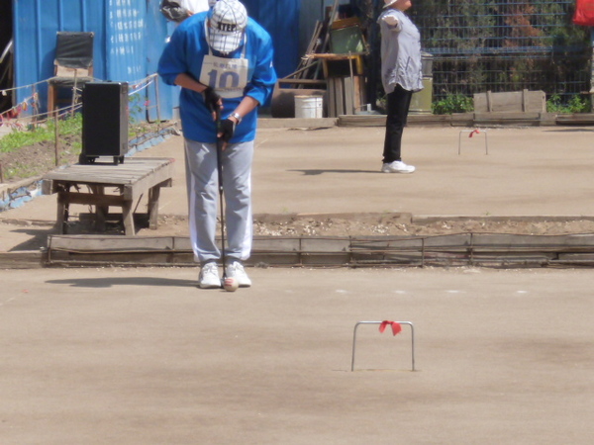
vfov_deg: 6.0
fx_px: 4221
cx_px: 297
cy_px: 222
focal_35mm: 246
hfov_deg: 8.0
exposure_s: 1/250
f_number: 6.4
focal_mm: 21.5
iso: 160
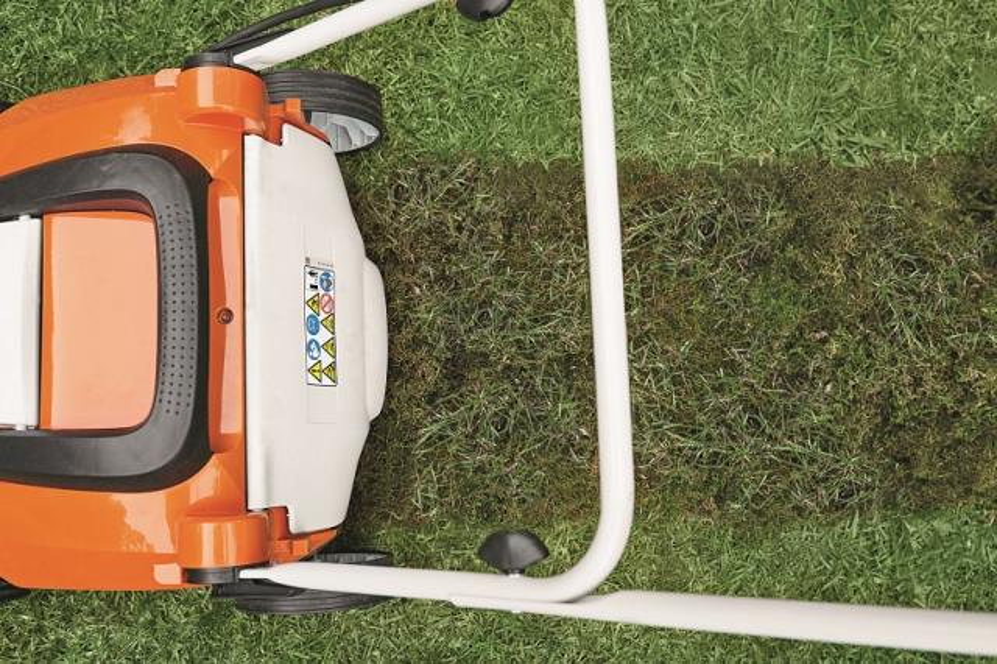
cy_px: 332
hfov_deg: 57.2
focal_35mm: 33
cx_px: 498
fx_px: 913
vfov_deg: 39.9
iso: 640
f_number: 5
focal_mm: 33
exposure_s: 1/320
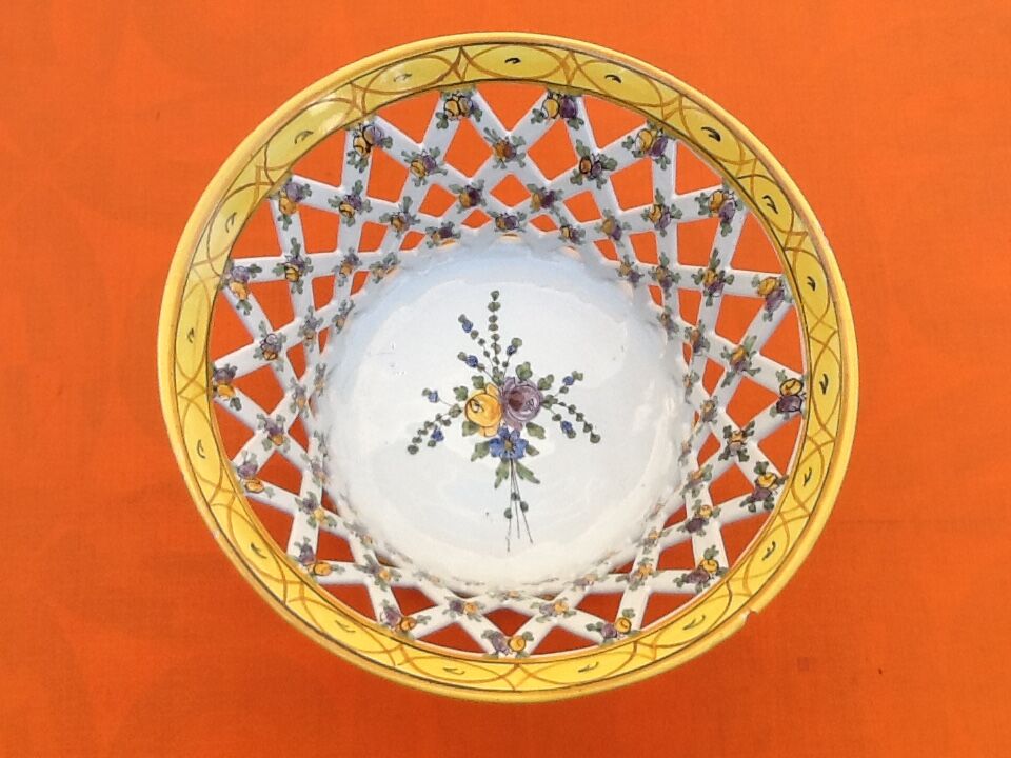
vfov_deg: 32.9
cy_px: 379
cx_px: 506
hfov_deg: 42.9
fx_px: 1285
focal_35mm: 44
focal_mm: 2.03
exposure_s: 1/160
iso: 40
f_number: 2.4
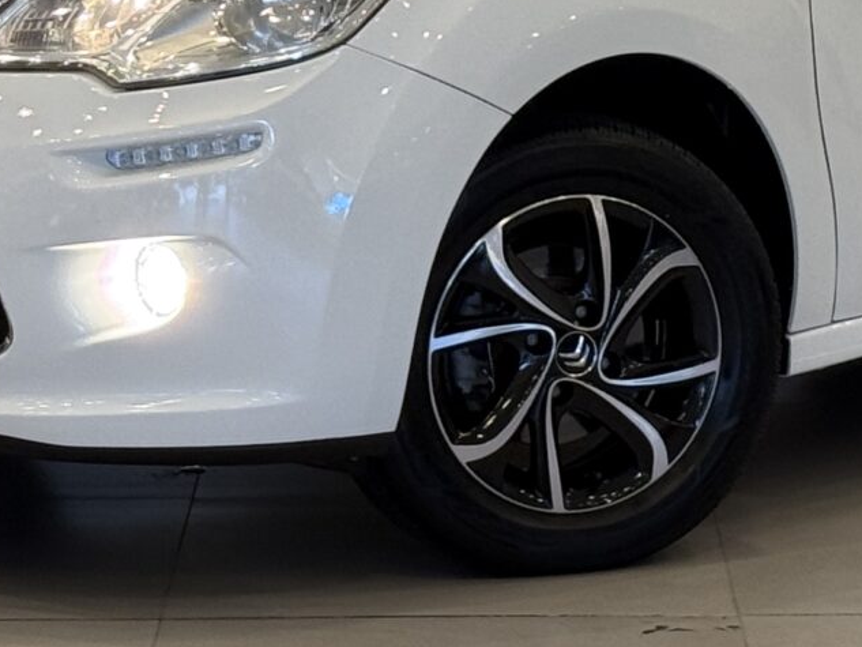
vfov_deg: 7.6
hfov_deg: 10.2
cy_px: -69
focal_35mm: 194
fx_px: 4832
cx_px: 617
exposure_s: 1/60
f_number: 1.78
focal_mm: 6.76
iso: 100
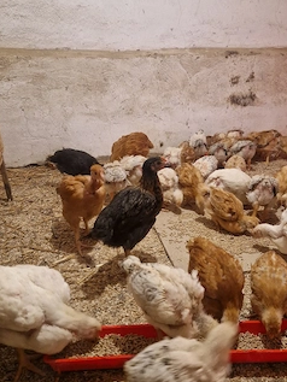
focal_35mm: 29
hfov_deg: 48.1
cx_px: 166
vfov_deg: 61.6
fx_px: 320
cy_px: 198
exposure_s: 1/50
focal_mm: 5.4
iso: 640
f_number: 1.8
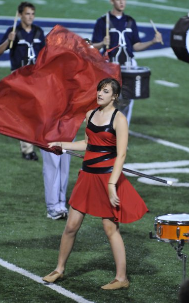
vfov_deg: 6.8
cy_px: 152
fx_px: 2531
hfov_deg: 4.3
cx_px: 99
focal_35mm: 307
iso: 1600
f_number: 2.8
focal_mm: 200
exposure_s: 1/160
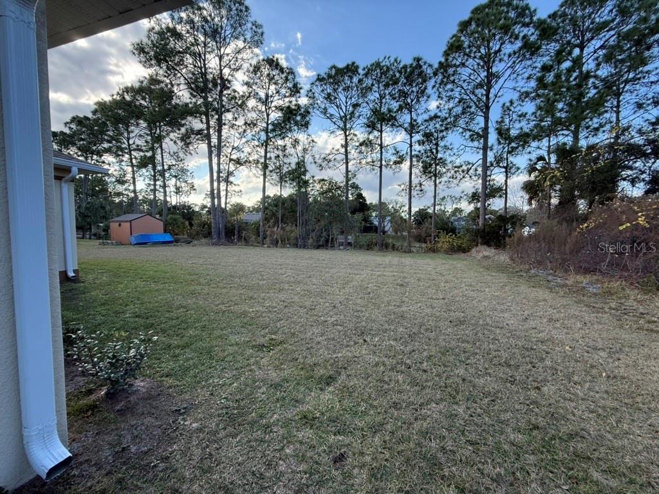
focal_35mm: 14
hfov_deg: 102.1
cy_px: 247
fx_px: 267
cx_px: 330
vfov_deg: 85.7
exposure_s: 1/522
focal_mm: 2.22
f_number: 2.2
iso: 64
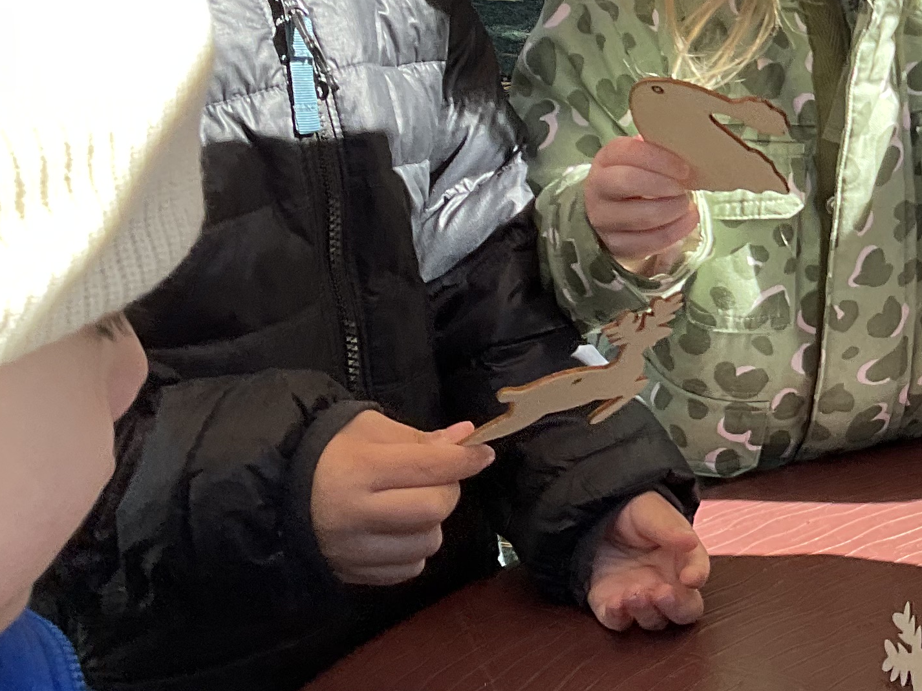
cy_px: 70
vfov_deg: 17.7
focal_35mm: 82
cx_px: 1067
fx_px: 2184
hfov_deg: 22.2
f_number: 1.8
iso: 16
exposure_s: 1/251
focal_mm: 3
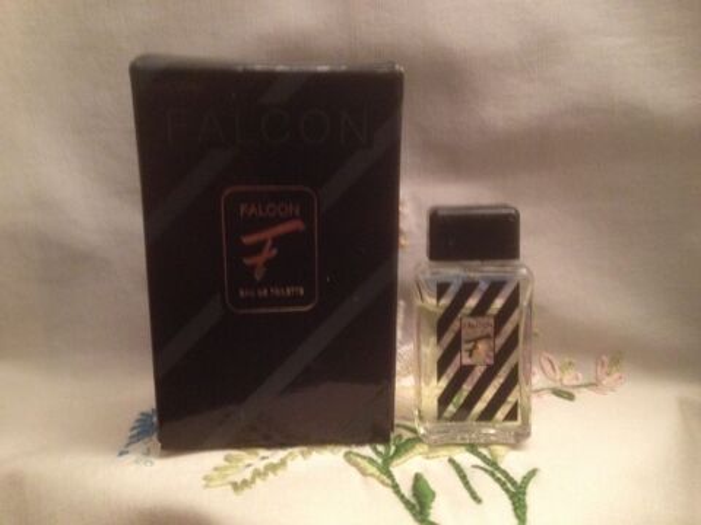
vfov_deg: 40.7
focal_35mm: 35
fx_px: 709
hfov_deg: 52.6
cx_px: 350
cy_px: 262
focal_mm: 4.28
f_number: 2.4
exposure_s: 1/20
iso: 400
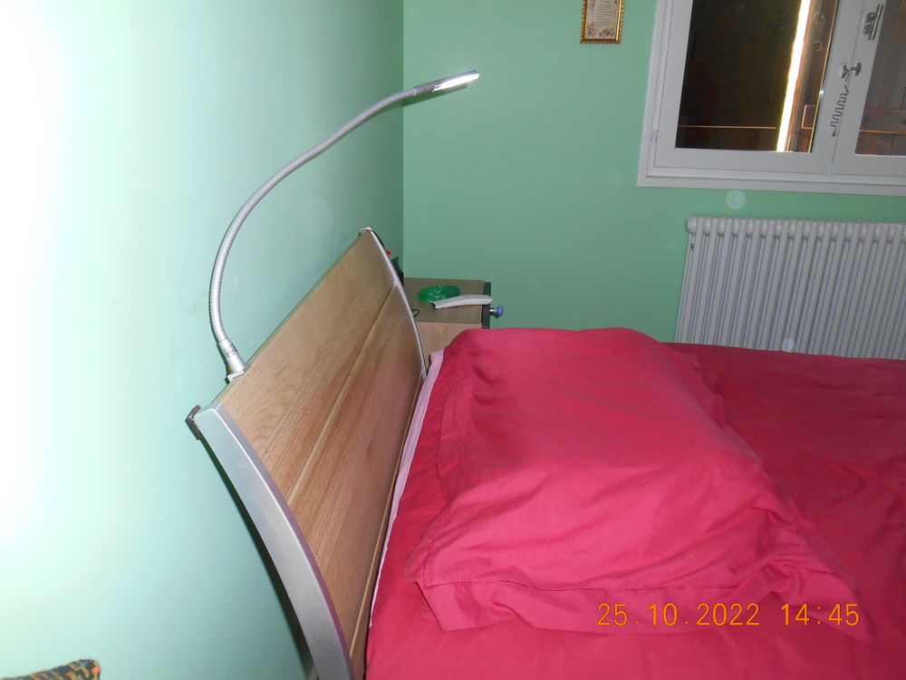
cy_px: 340
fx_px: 680
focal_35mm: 26
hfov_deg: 67.3
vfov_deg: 53.1
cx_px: 453
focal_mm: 4.7
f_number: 3.4
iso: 200
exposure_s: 1/25
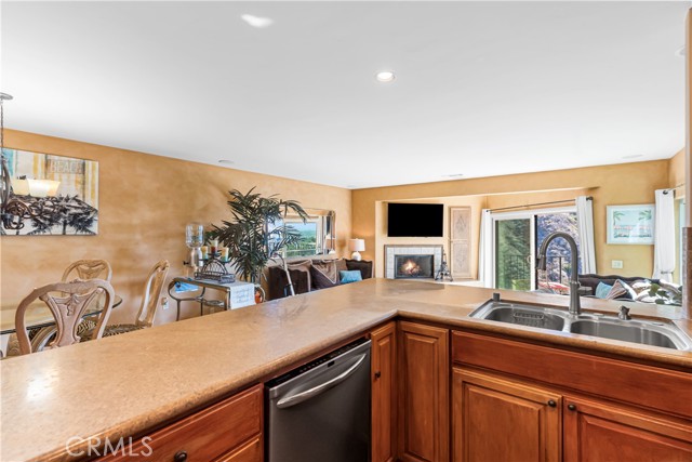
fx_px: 308
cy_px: 231
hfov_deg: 96.7
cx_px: 346
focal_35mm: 16
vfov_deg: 73.8
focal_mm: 16
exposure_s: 1/1.67
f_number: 8
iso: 100
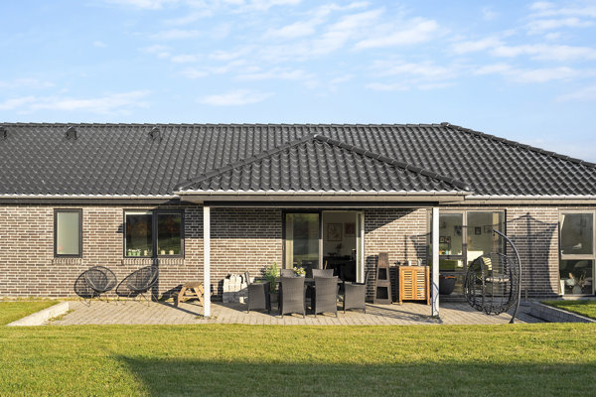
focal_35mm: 45
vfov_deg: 29.9
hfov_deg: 43.6
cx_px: 298
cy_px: 198
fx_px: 745
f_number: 8
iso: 200
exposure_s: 1/160
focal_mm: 45
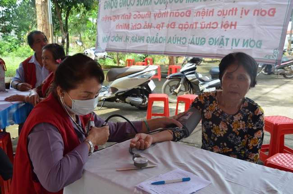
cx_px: 146
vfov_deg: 35.4
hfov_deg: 51.4
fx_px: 305
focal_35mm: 38
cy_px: 97
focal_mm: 25
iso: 1000
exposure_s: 1/320
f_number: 9
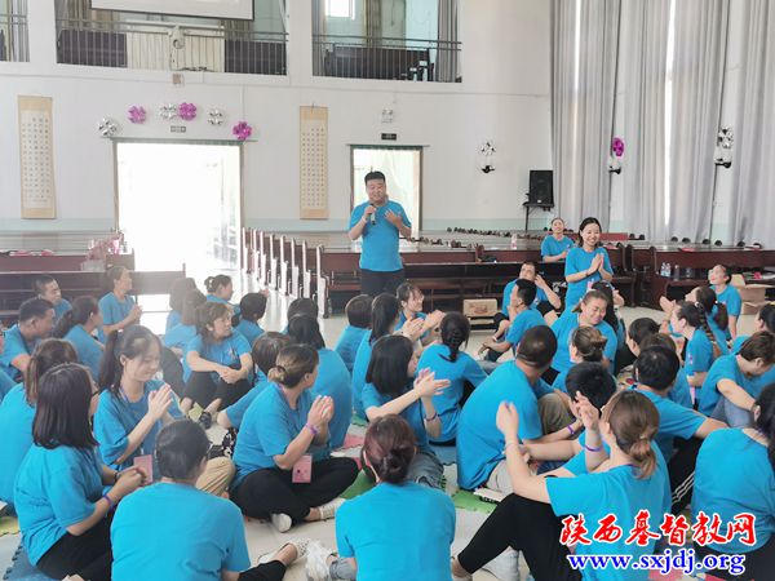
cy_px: 290
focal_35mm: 42
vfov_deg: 34.3
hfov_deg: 44.8
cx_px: 388
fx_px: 940
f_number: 1.6
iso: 125
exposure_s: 1/50
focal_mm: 5.56
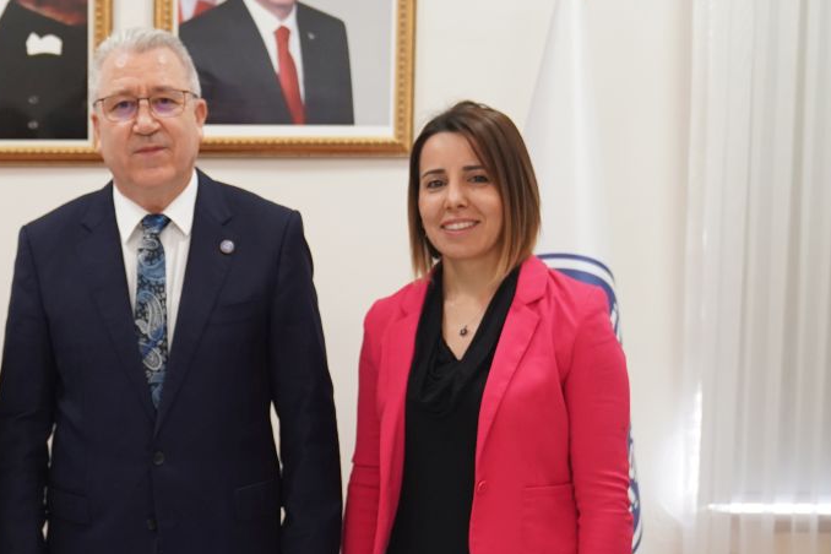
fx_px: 1685
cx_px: 121
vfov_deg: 18.6
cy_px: 368
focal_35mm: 73
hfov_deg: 27.0
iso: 1600
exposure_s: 1/125
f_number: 3.2
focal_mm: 33
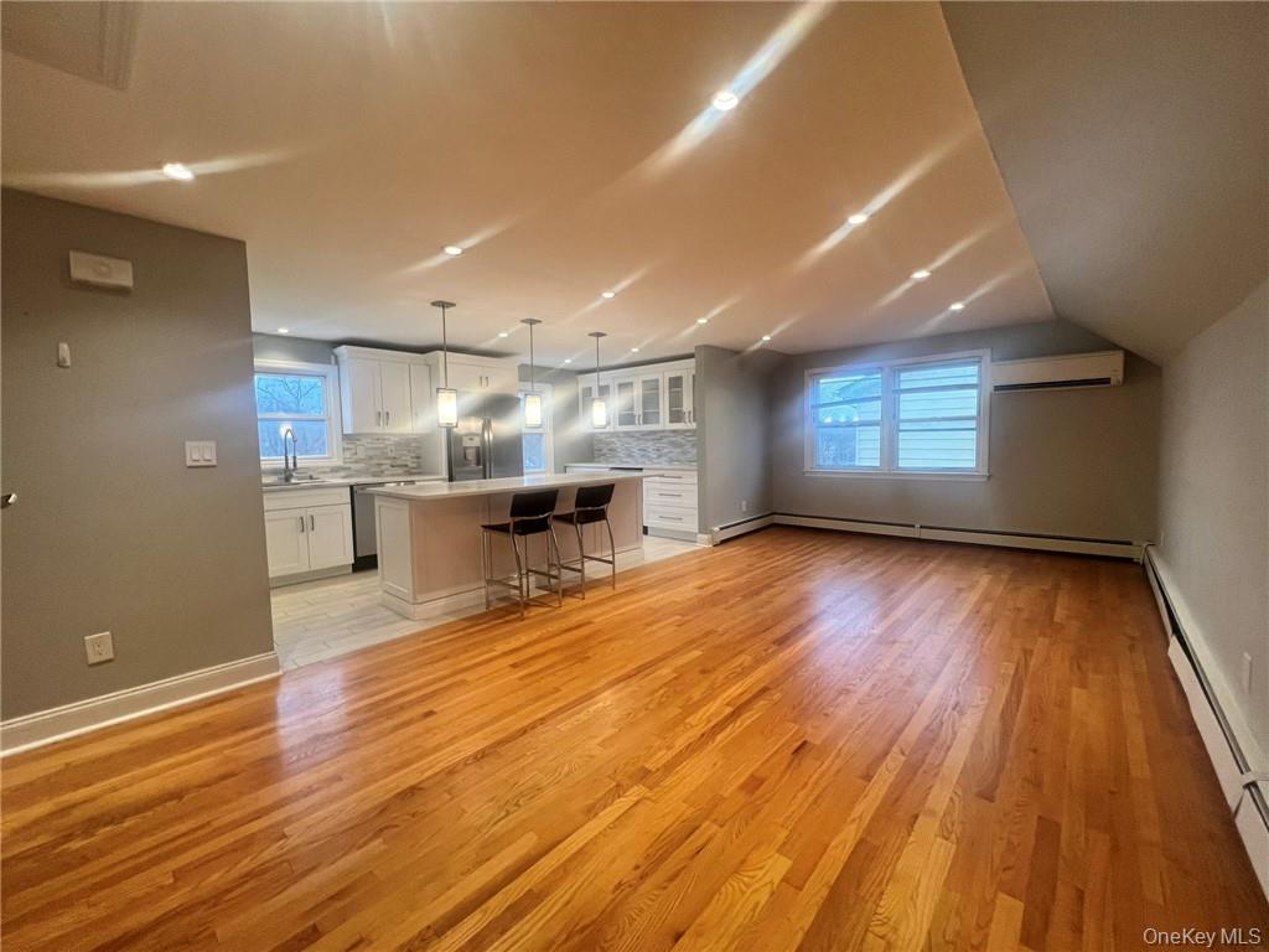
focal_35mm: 13
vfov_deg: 89.9
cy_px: 476
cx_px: 634
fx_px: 477
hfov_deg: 106.2
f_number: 1.8
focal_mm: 1.57
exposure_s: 1/120
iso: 250
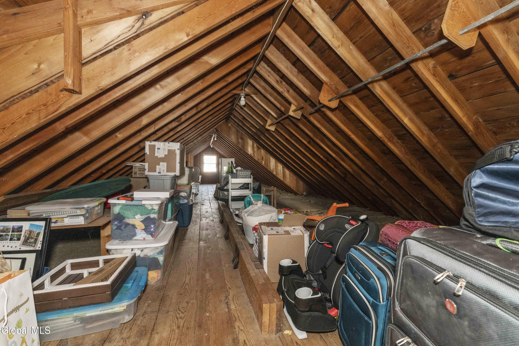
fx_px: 212
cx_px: 260
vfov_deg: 78.4
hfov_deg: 101.5
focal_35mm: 15
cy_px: 173
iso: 6400
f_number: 7.1
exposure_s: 1/60
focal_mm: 14.7
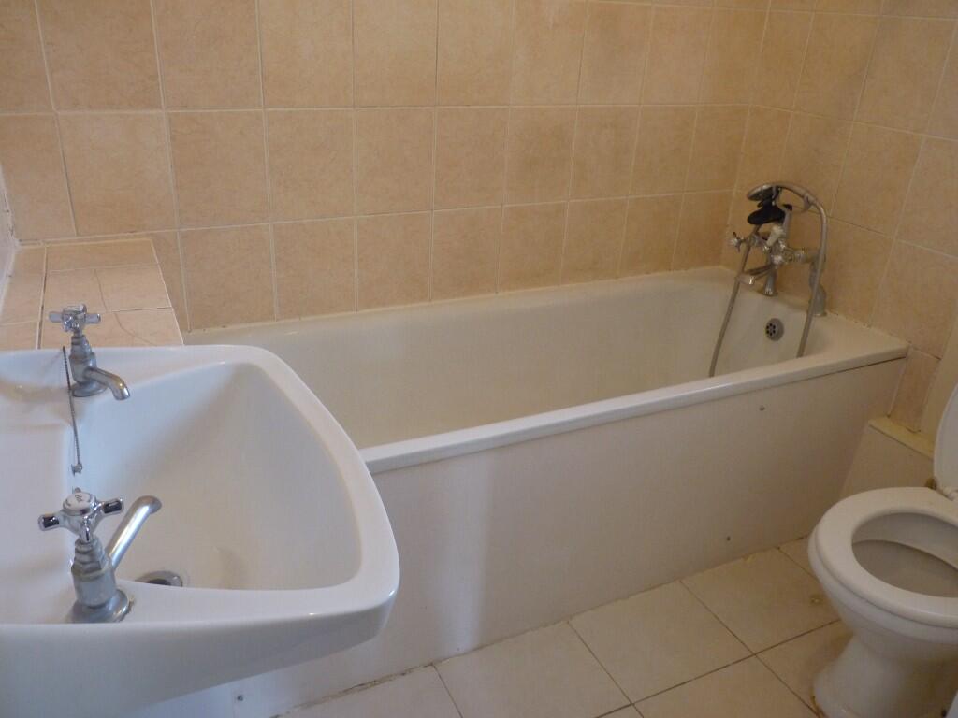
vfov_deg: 51.4
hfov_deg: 65.3
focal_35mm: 27
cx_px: 479
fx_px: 747
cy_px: 359
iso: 250
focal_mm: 4.8
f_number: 2.8
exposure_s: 1/30
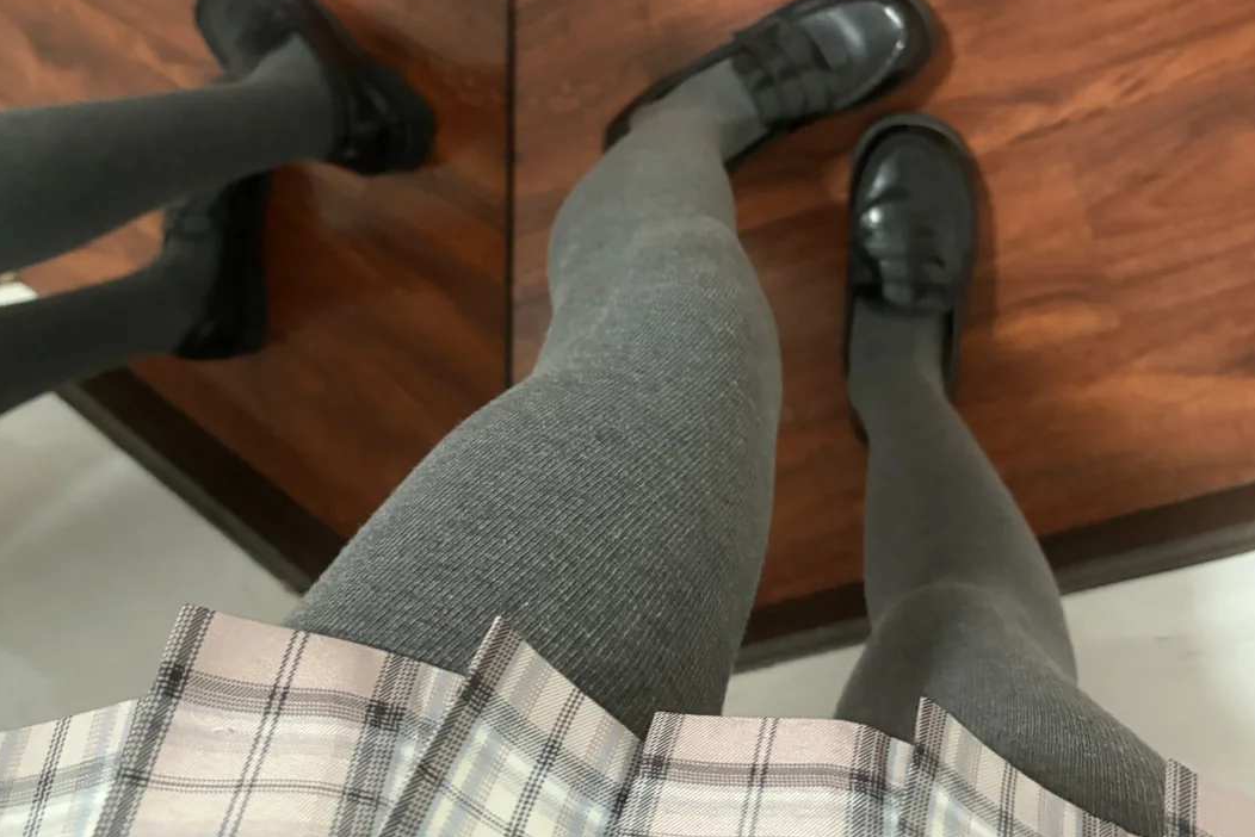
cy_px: 267
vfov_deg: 35.5
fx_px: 1290
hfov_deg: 51.9
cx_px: 619
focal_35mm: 37
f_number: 1.6
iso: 640
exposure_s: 1/25
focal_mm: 5.96
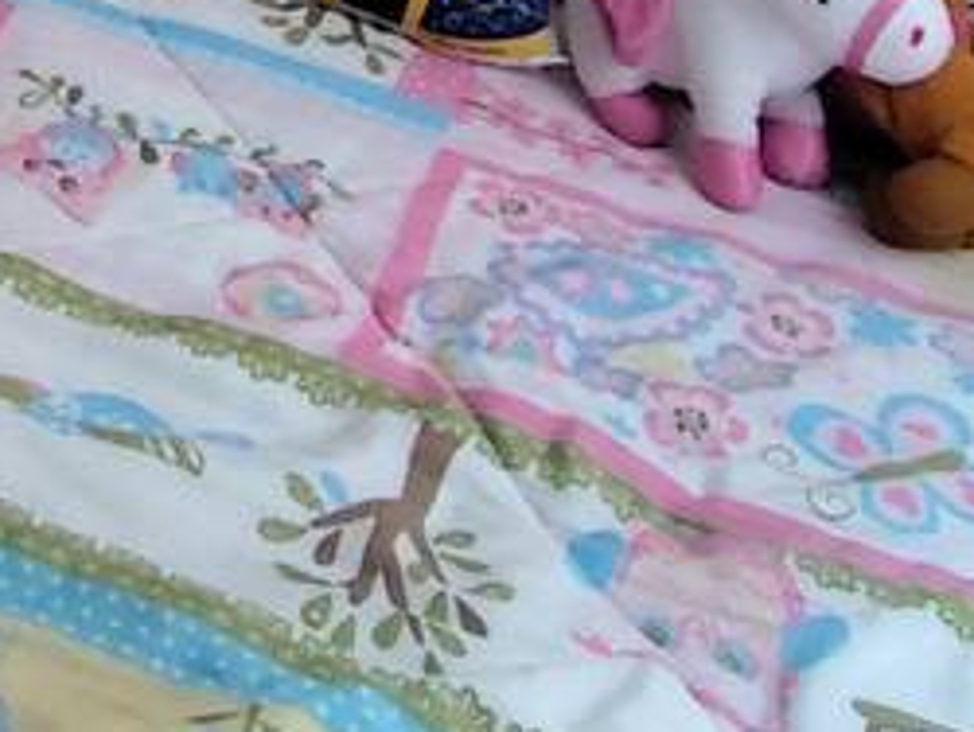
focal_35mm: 92
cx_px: -639
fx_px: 2591
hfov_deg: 18.0
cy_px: -1133
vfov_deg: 12.1
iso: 64
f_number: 2.2
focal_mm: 1.65
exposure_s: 1/120
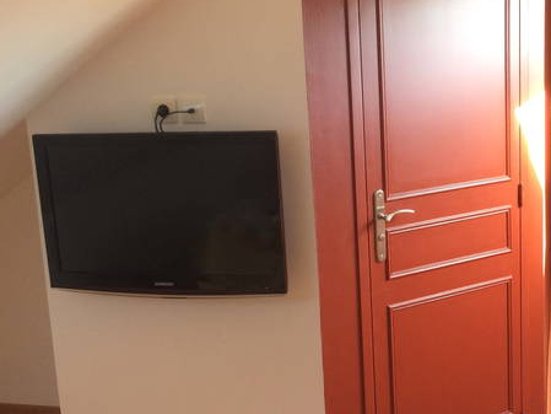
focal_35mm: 51
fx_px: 812
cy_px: 199
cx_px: 357
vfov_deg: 28.6
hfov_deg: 37.2
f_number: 2.2
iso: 100
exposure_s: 1/30
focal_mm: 4.15
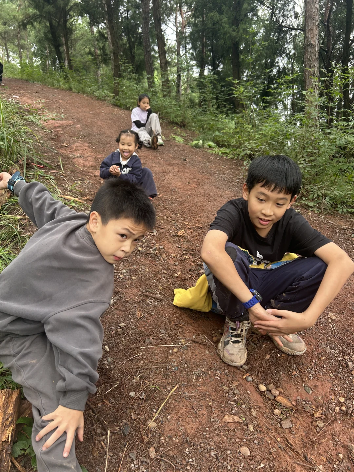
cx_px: 177
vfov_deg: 67.3
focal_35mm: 26
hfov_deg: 53.1
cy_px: 236
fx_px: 355
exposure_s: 1/121
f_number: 1.5
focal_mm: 5.7
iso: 32
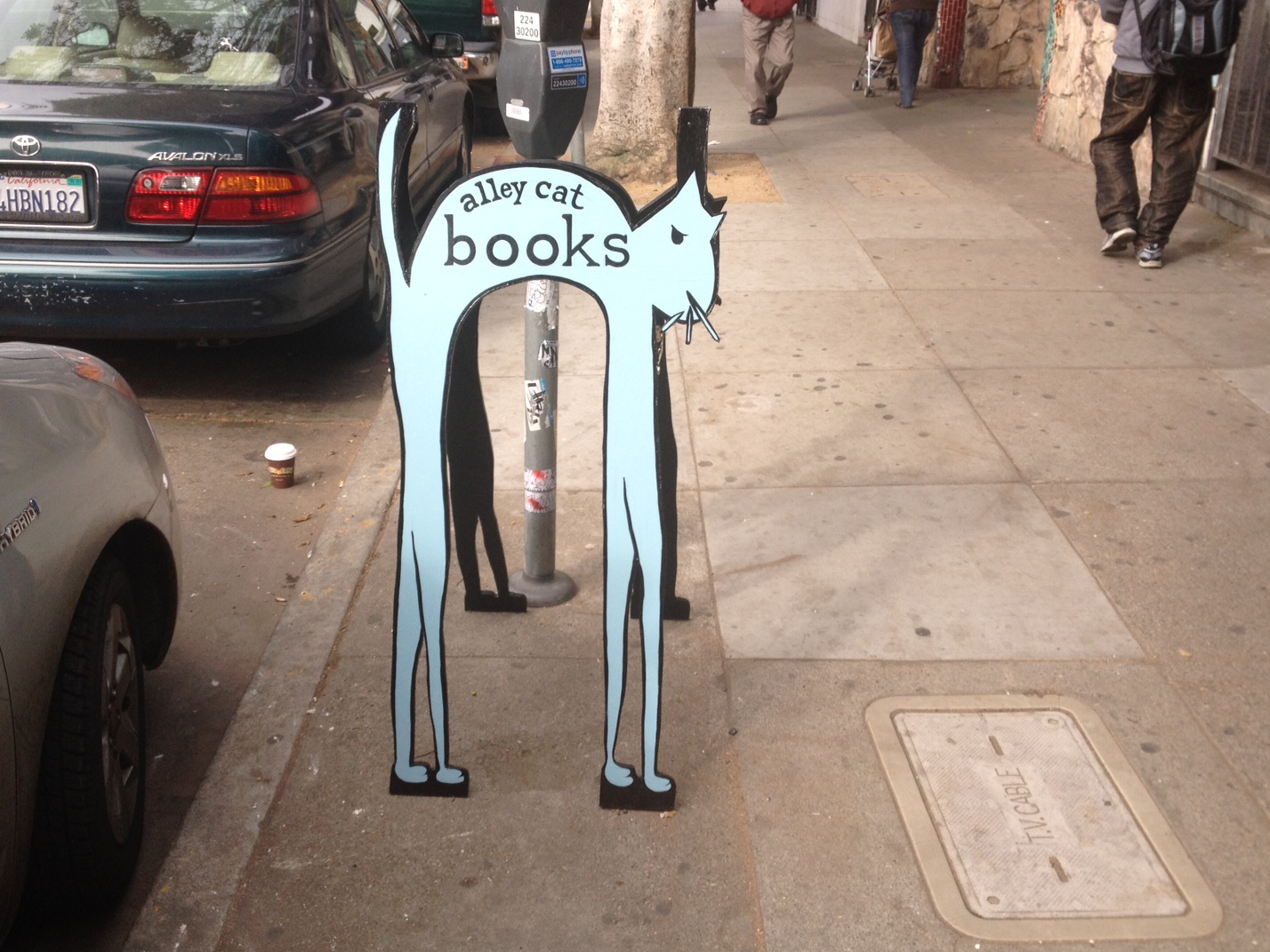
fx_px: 1468
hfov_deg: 46.8
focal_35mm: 40
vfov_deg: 35.9
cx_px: 599
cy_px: 420
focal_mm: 4.28
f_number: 2.4
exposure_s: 1/321
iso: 64
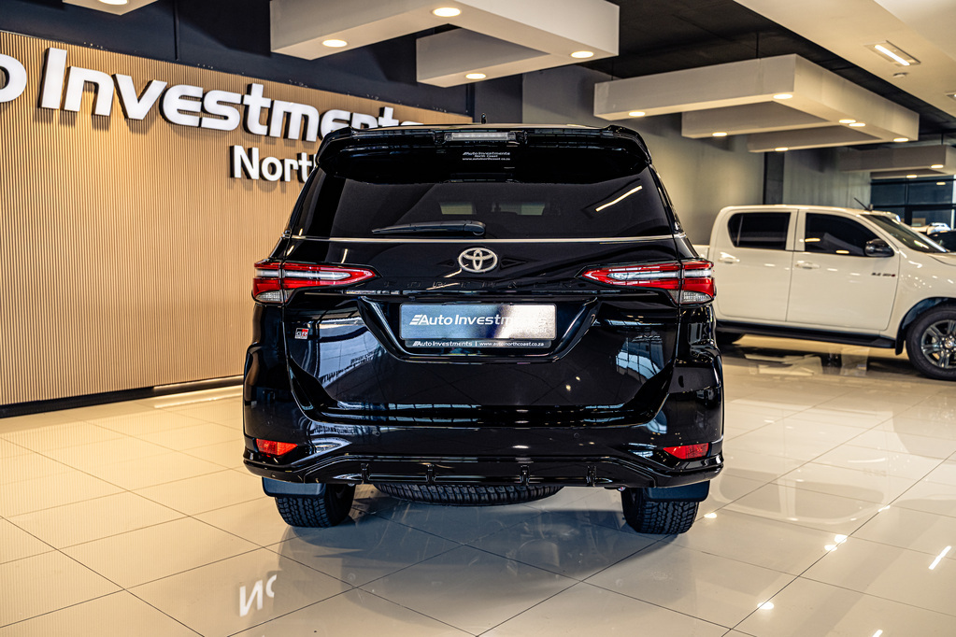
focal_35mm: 32
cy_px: 318
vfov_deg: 41.7
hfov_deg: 59.5
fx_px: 836
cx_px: 478
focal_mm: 31.5
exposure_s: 1/125
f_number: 4
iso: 500
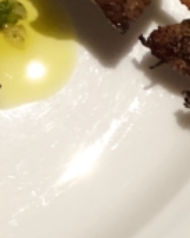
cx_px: 89
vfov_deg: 5.6
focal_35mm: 334
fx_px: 2354
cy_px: -350
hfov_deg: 4.6
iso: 125
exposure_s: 1/50
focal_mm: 6.6
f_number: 2.8
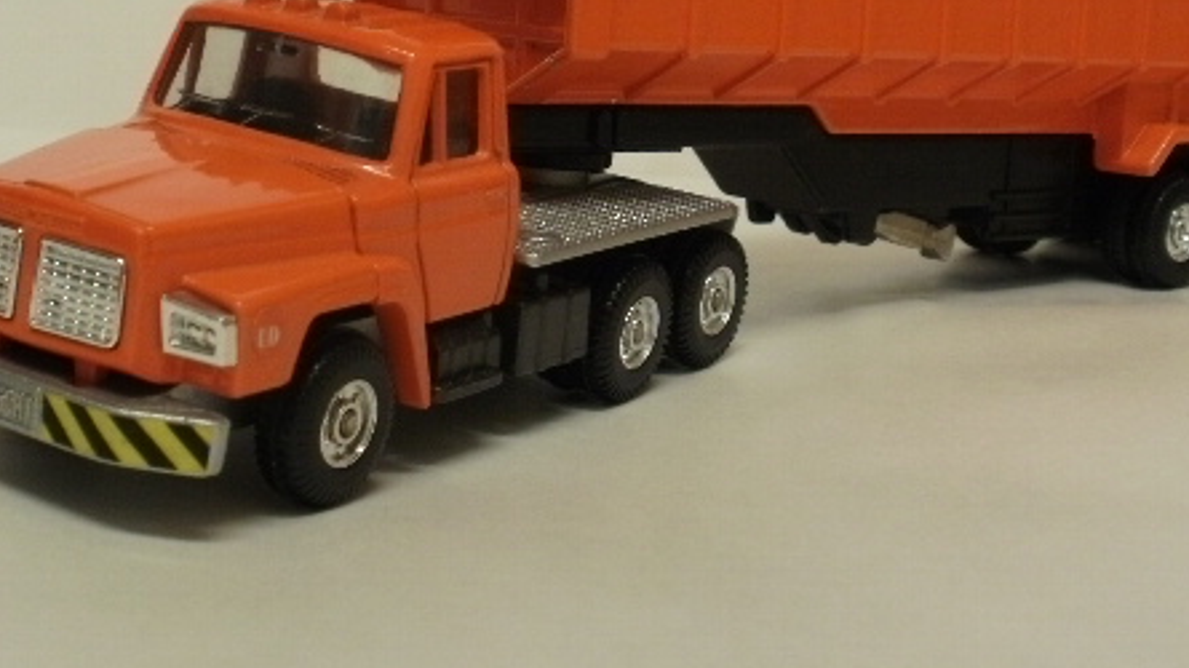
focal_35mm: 69
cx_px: 639
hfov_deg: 30.6
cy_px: 160
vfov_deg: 17.4
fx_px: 2175
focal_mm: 7.7
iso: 125
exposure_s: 1/13
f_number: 4
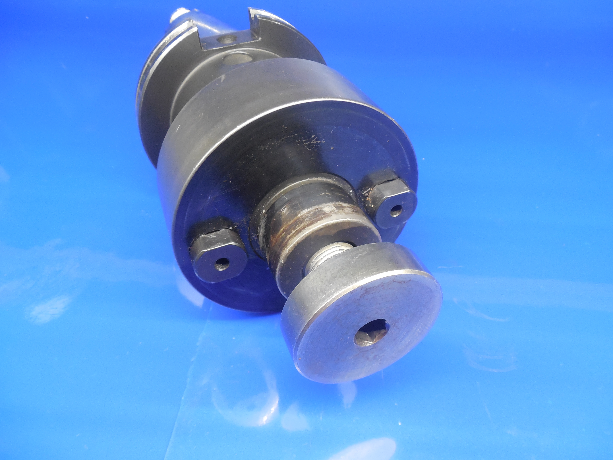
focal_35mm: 25
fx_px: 443
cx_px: 306
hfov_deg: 69.4
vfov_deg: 54.9
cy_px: 230
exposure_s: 1/30
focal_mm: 4.5
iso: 320
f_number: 3.3
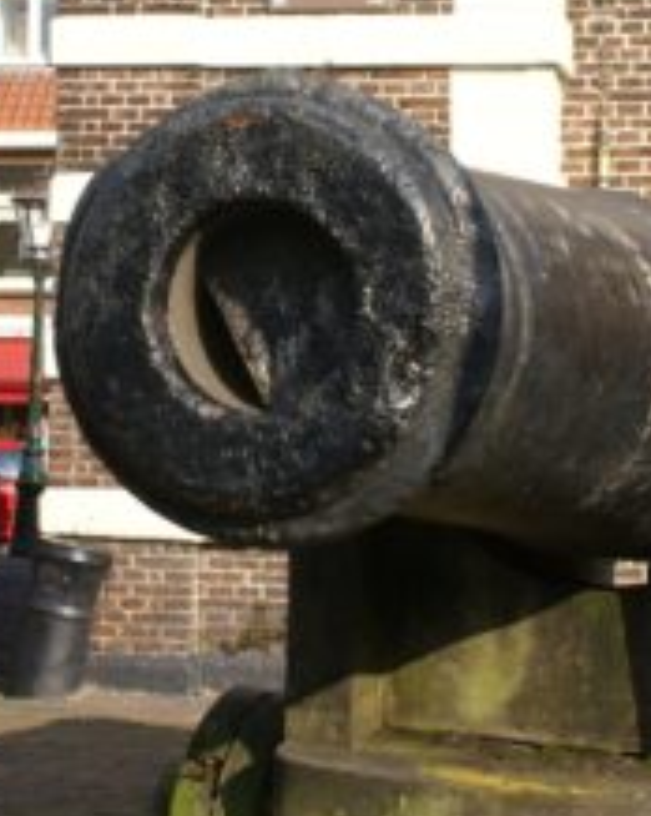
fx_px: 2436
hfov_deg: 15.2
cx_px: 228
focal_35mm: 101
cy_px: 341
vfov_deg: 19.0
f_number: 9
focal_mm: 26
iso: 100
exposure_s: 1/125
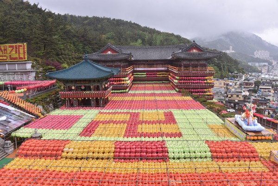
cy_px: 93
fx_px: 216
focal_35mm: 28
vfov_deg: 46.5
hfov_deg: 65.4
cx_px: 139
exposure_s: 1/160
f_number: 8
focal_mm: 28
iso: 200
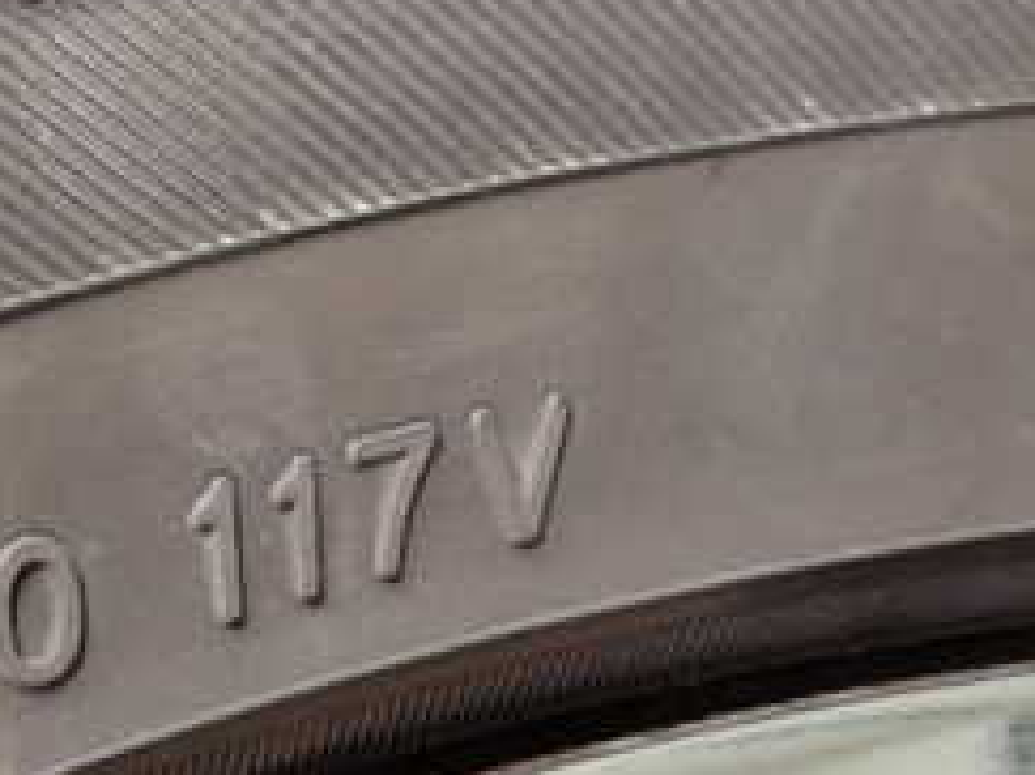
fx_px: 2211
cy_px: 826
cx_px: -234
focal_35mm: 74
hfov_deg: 23.8
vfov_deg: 19.2
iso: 200
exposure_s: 1/50
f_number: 2.3
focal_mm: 5.4
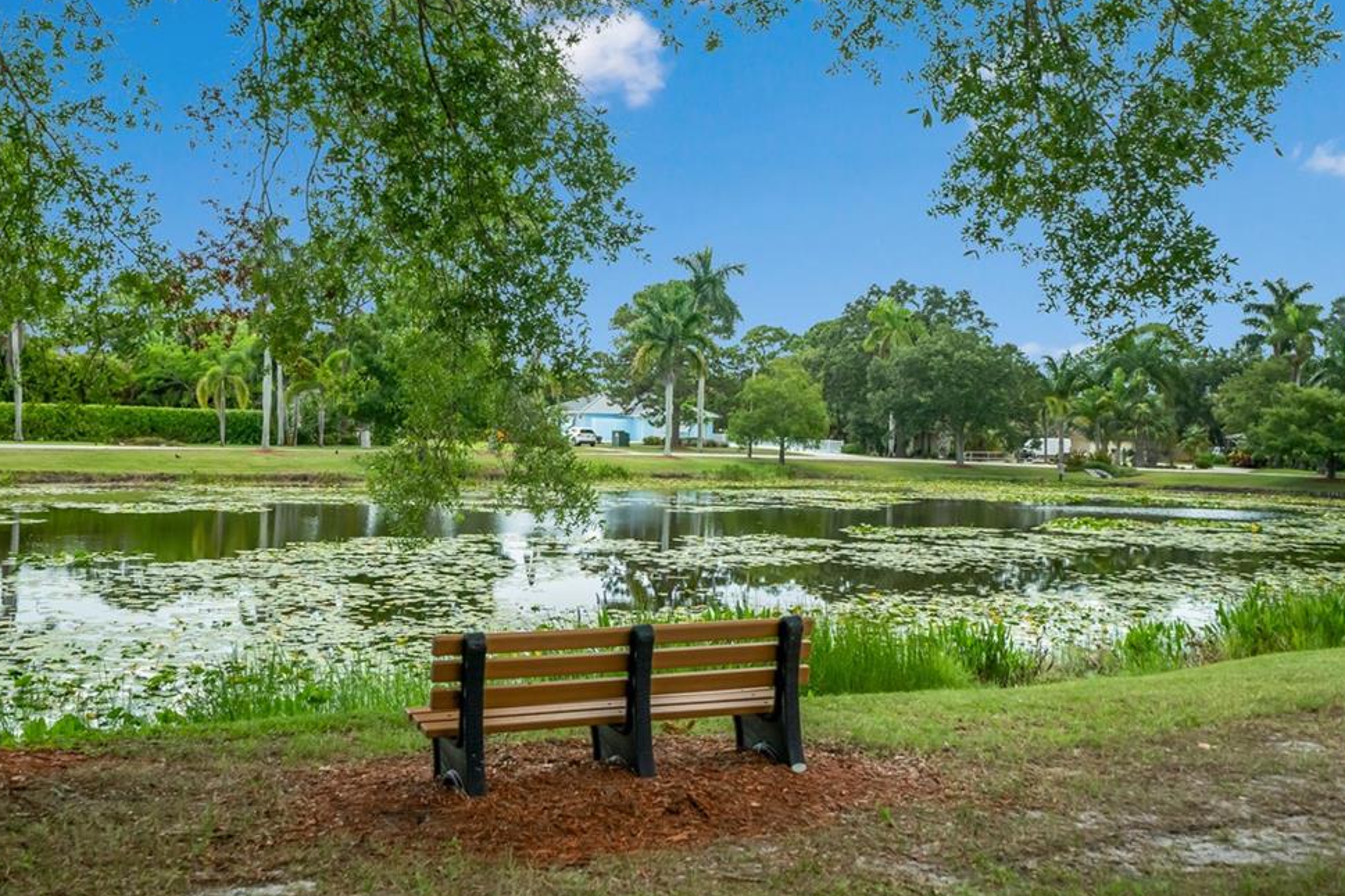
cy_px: 454
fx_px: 1382
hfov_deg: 51.9
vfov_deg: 35.9
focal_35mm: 37
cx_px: 652
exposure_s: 1/500
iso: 2000
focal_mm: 35
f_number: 8
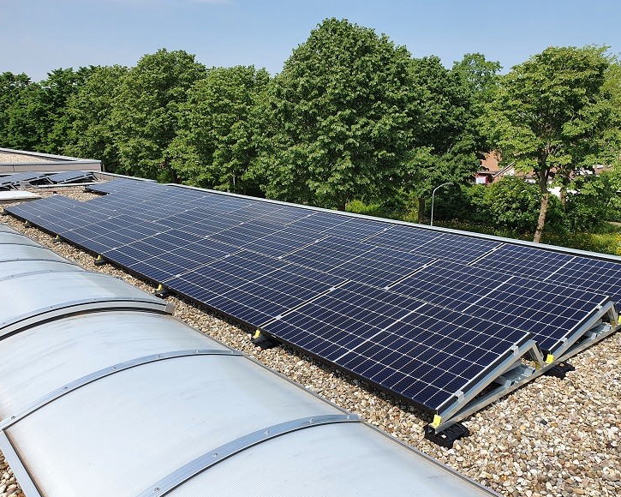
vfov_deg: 51.5
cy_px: 252
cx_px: 336
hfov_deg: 62.1
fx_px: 515
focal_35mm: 28
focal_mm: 4.32
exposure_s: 1/1280
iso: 50
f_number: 2.4
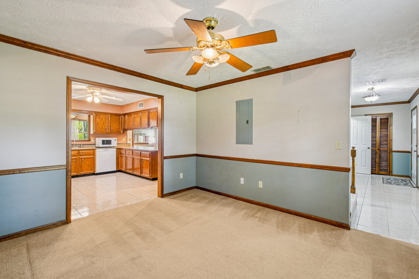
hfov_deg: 100.4
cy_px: 140
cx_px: 210
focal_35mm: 15
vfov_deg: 77.3
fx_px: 175
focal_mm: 10
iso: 400
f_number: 8
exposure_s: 1/2
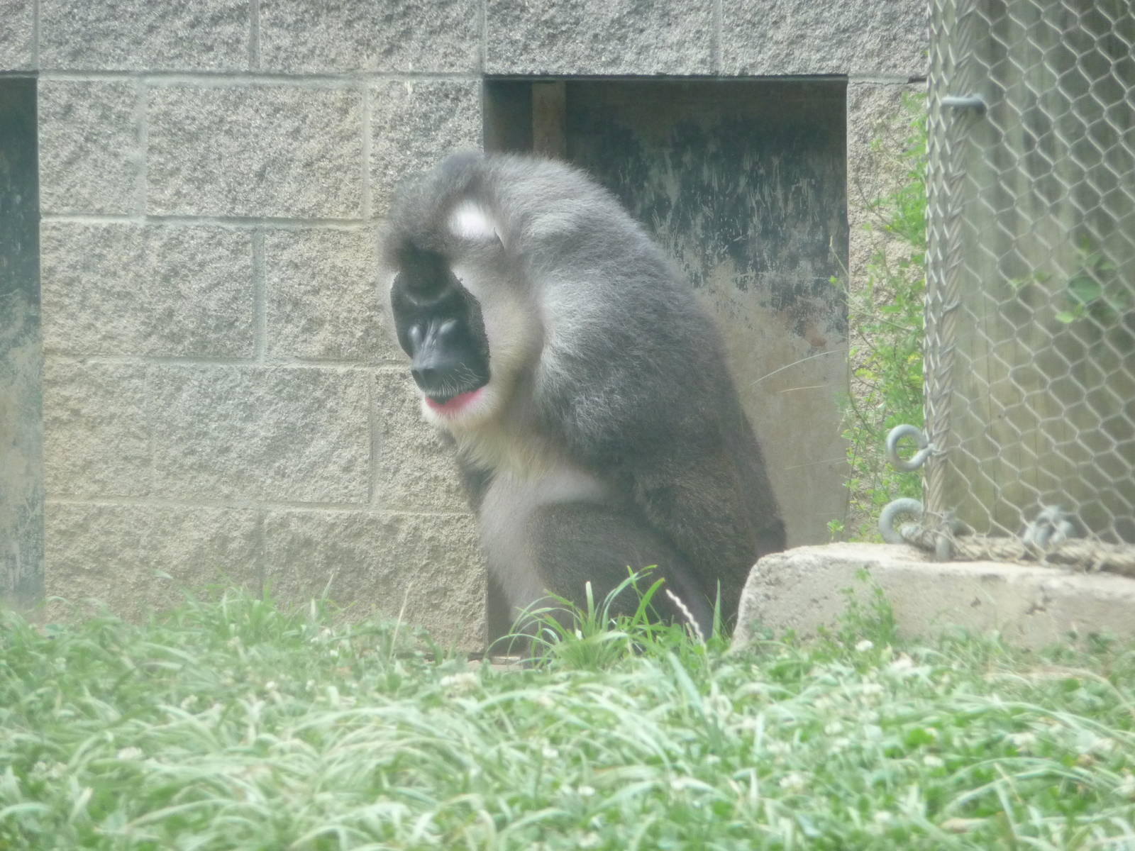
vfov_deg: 5.3
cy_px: 426
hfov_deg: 7.1
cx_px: 568
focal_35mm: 280
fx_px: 9181
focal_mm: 47
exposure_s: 1/125
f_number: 4.9
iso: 250
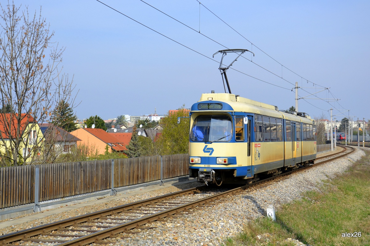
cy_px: 123
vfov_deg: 23.8
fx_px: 586
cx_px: 185
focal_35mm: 57
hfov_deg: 35.1
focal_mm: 38
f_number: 8
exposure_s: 1/250
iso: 100
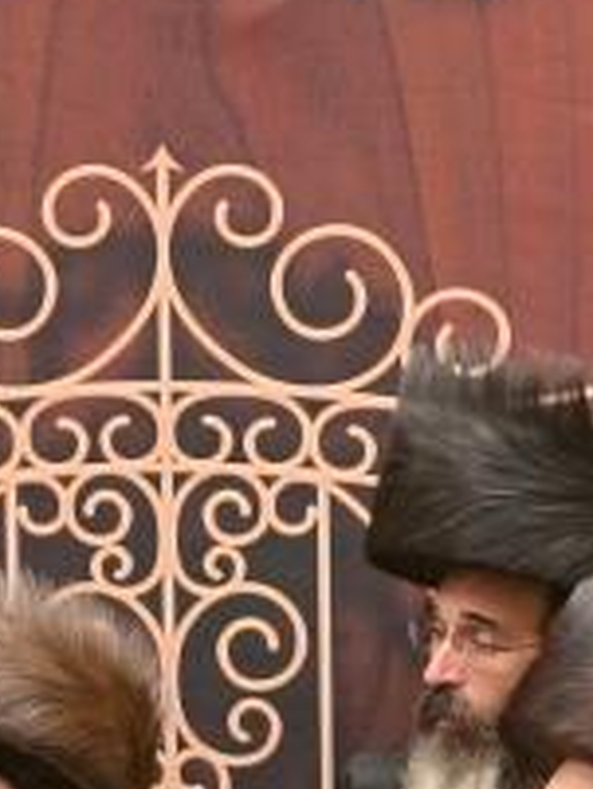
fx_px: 20124
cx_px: 31
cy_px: 1154
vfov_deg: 2.2
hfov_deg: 1.7
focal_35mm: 882
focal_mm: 120
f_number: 2.8
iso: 320
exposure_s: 1/400
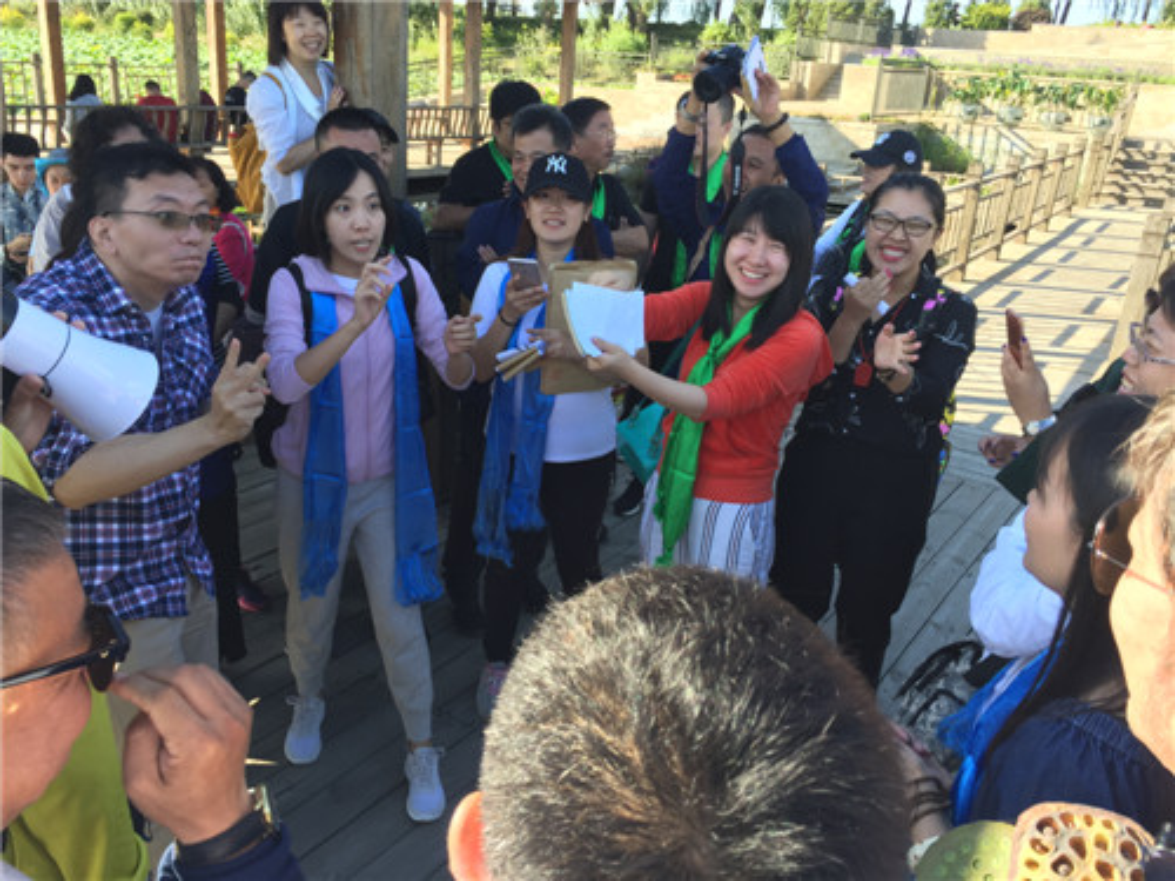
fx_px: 984
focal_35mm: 29
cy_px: 440
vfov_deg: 48.2
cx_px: 588
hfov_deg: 61.7
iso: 32
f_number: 2.2
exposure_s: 1/262
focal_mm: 4.15
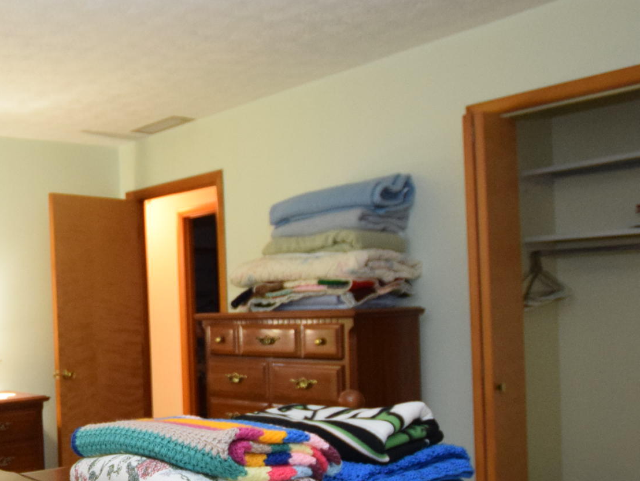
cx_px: -8
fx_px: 721
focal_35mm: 39
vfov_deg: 36.5
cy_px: 318
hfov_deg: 41.3
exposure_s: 1/60
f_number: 3.5
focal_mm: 10
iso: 2000
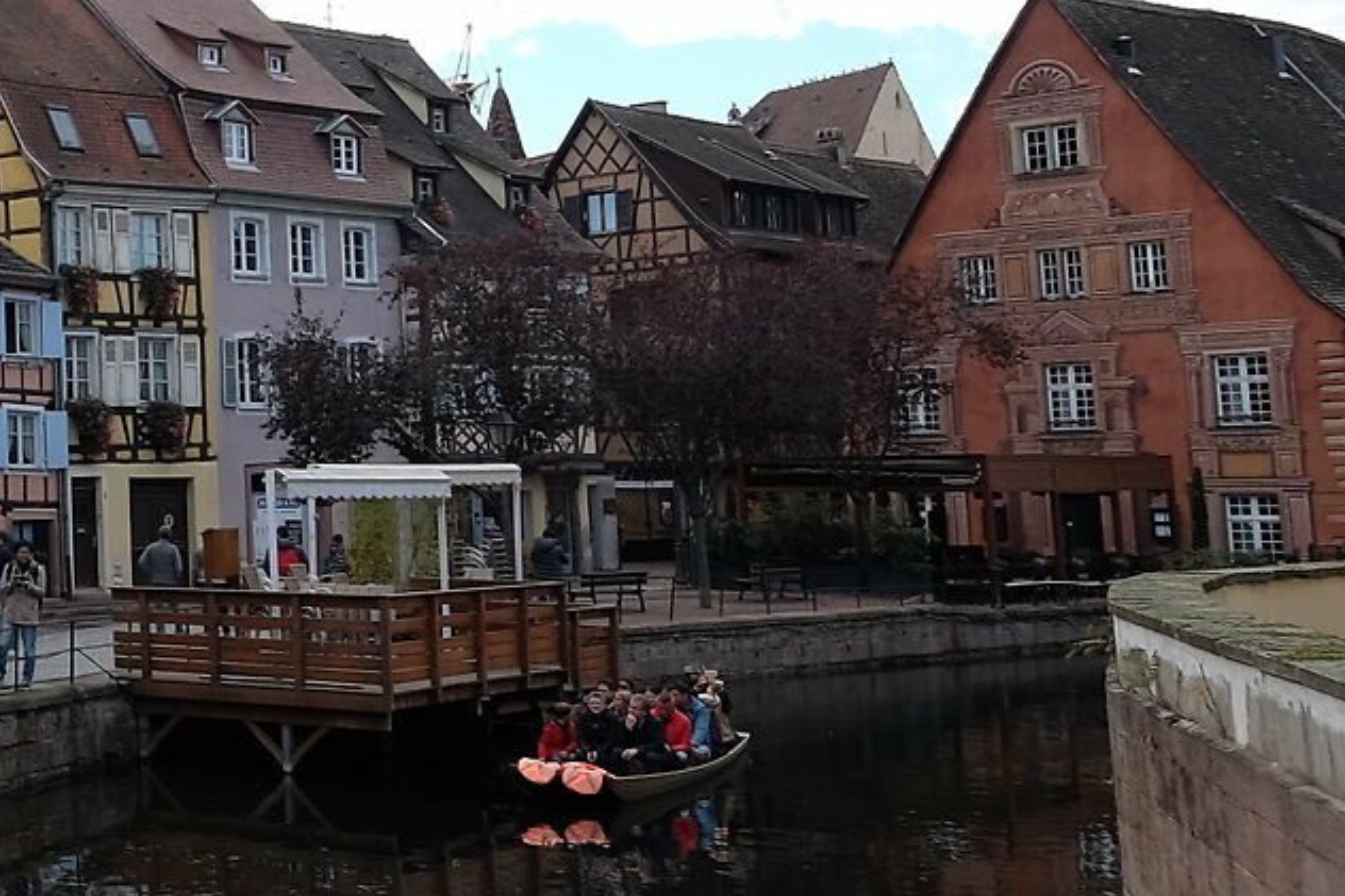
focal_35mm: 57
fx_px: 2129
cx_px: -494
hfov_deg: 27.8
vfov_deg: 23.5
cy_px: 232
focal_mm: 10
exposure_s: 1/340
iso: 200
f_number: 5
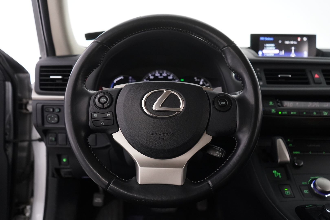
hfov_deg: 60.3
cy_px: 110
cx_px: 165
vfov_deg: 42.3
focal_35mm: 31
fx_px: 284
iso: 4000
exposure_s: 1/60
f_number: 4
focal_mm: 31
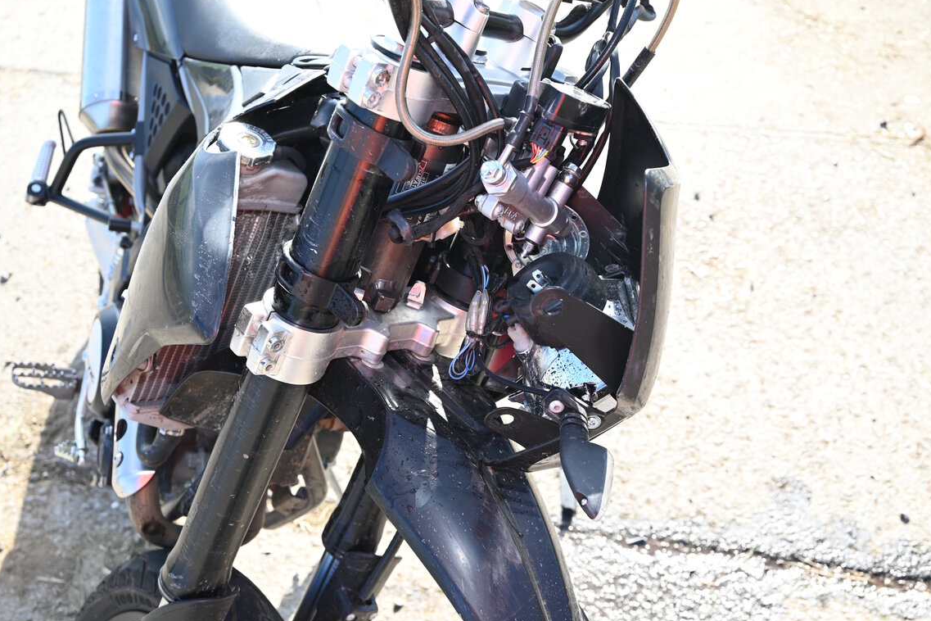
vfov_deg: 35.0
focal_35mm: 38
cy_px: 297
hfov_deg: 50.7
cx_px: 483
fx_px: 983
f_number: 6.3
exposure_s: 1/80
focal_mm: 36
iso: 100
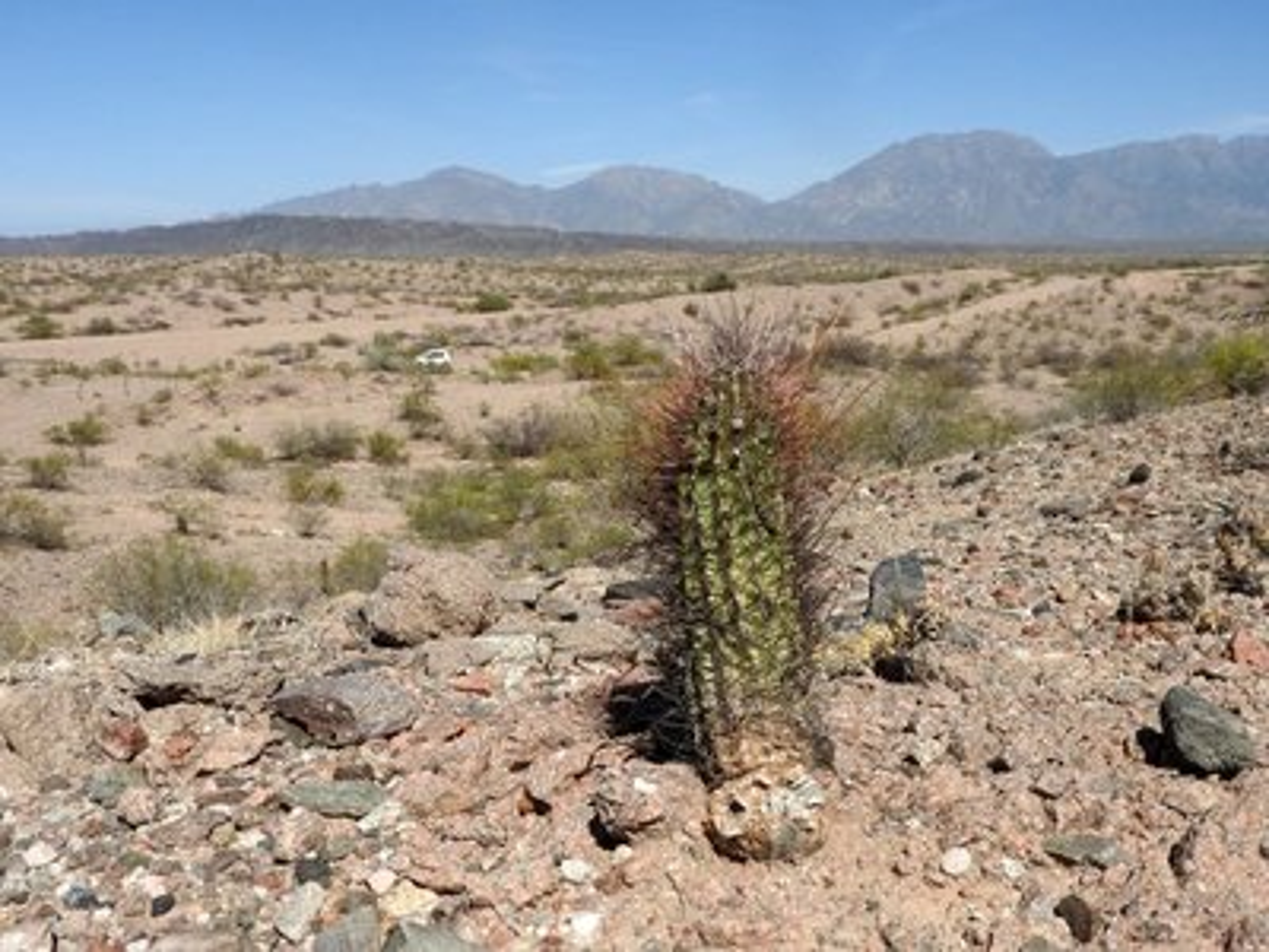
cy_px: 476
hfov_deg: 52.6
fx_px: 1283
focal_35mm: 35
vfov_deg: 40.7
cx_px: 634
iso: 100
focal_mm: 6.3
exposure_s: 1/1600
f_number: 3.8
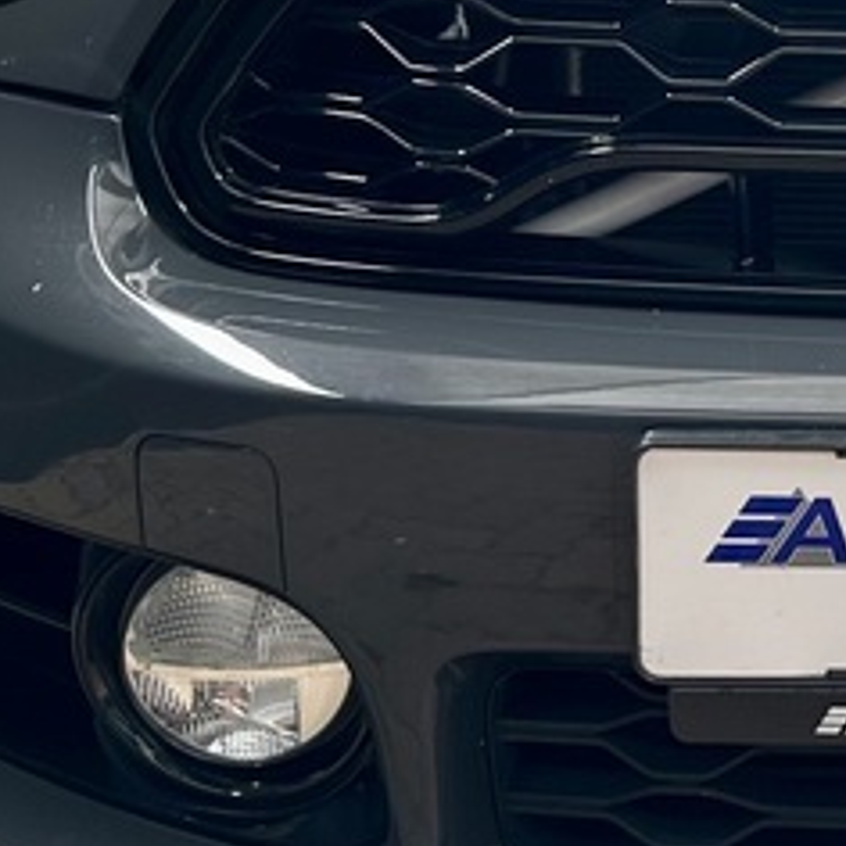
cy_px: 0
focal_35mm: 92
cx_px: 1240
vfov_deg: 18.4
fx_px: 2544
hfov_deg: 17.2
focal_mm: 6.86
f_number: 1.78
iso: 64
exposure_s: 1/150
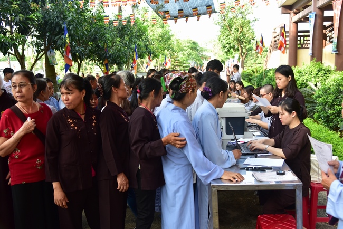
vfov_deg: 38.9
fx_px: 324
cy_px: 114
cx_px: 172
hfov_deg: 55.8
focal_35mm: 34
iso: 320
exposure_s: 1/125
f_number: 5
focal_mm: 34
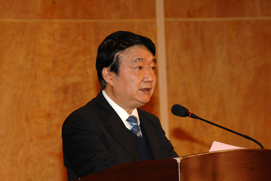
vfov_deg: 6.8
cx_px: 136
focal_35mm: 202
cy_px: 90
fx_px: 1524
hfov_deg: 10.2
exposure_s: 1/60
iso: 320
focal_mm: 135
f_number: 5.6
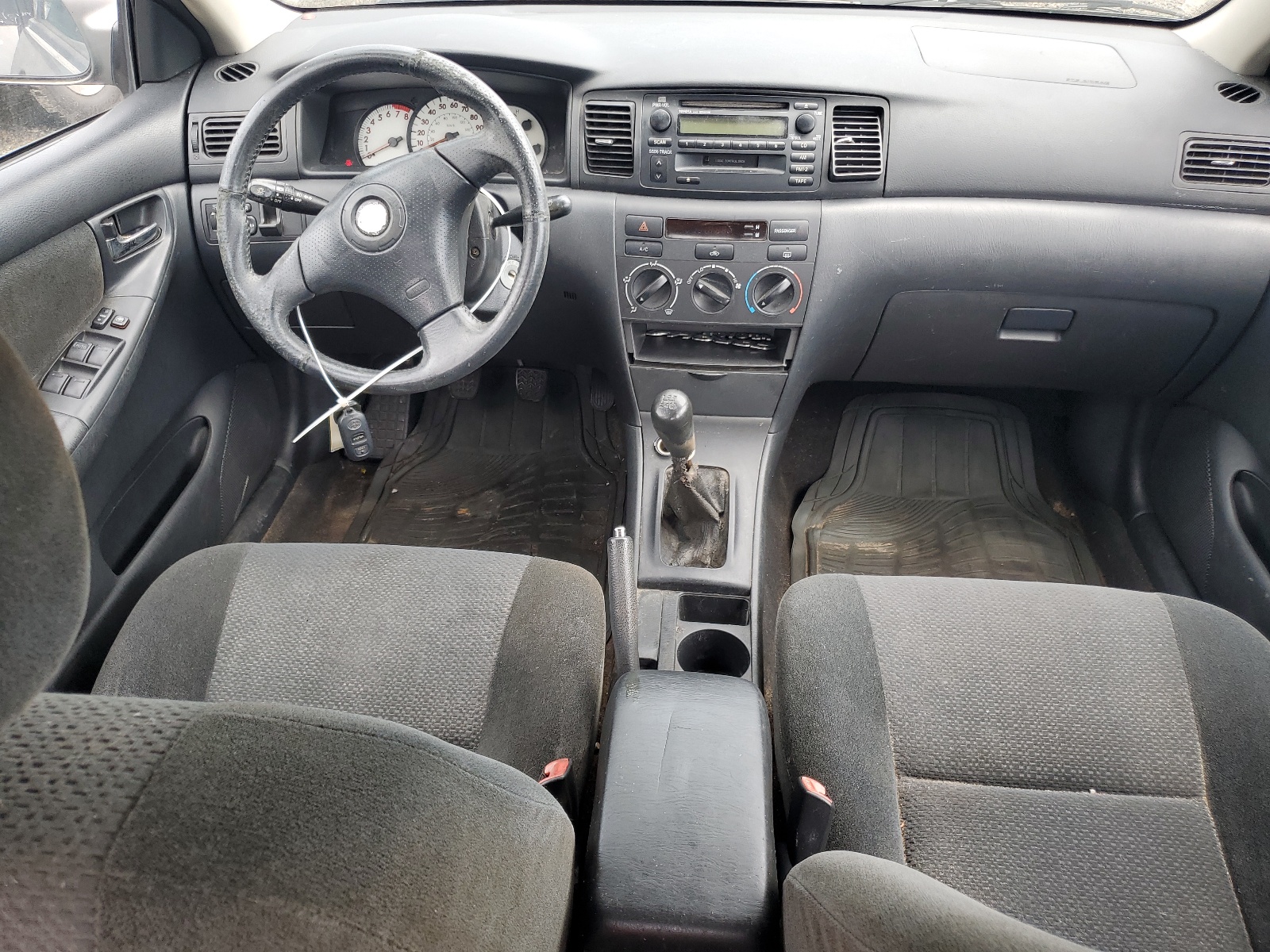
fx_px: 954
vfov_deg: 53.1
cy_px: 476
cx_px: 635
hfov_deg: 67.3
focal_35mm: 26
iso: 50
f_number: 1.5
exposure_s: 1/143
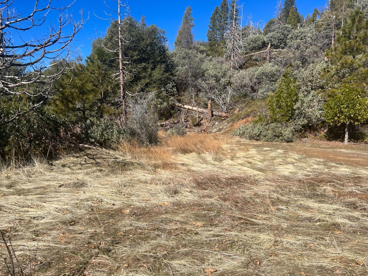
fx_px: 276
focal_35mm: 26
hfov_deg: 67.3
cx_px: 184
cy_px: 138
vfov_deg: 53.1
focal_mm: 5.7
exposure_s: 1/4444
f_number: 1.5
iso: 50
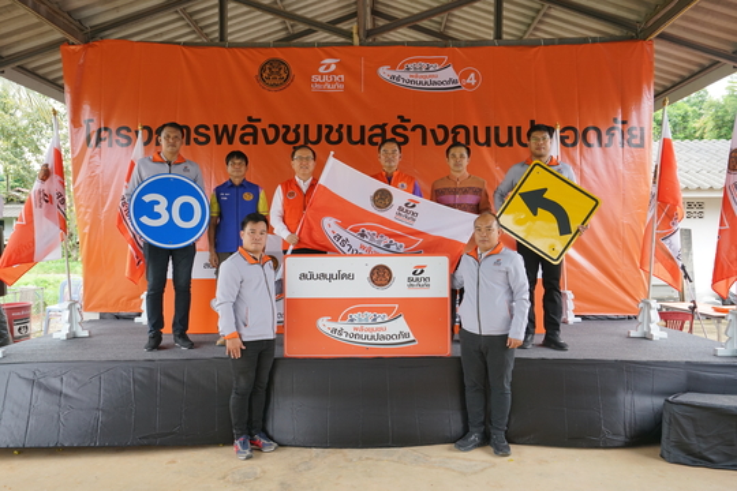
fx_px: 594
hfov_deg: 63.7
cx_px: 368
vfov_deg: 45.0
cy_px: 246
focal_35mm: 29
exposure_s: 1/400
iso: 1000
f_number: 5.6
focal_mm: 29
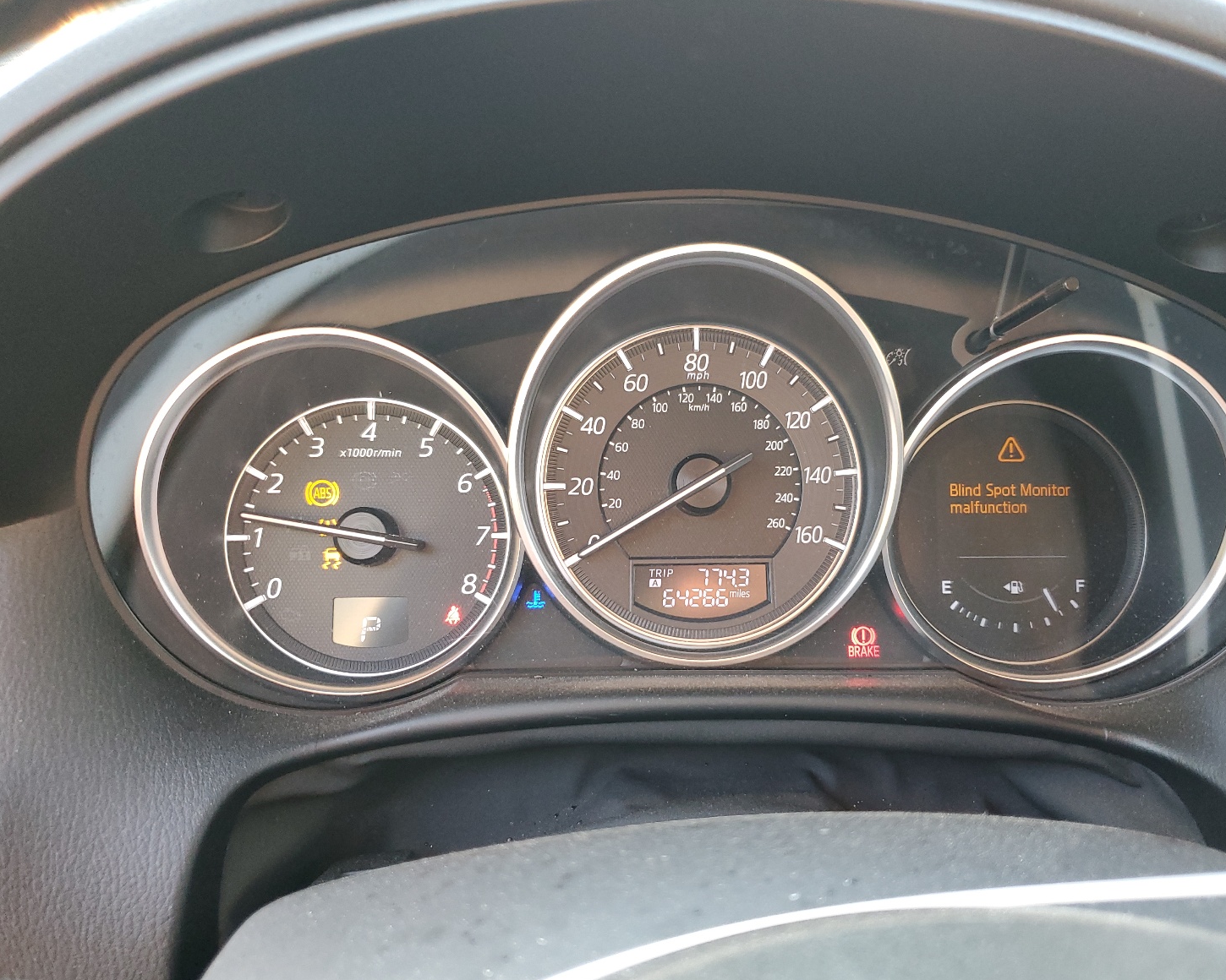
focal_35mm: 28
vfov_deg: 51.5
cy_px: 504
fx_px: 1016
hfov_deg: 62.1
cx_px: 675
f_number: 1.5
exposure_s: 1/60.2
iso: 145
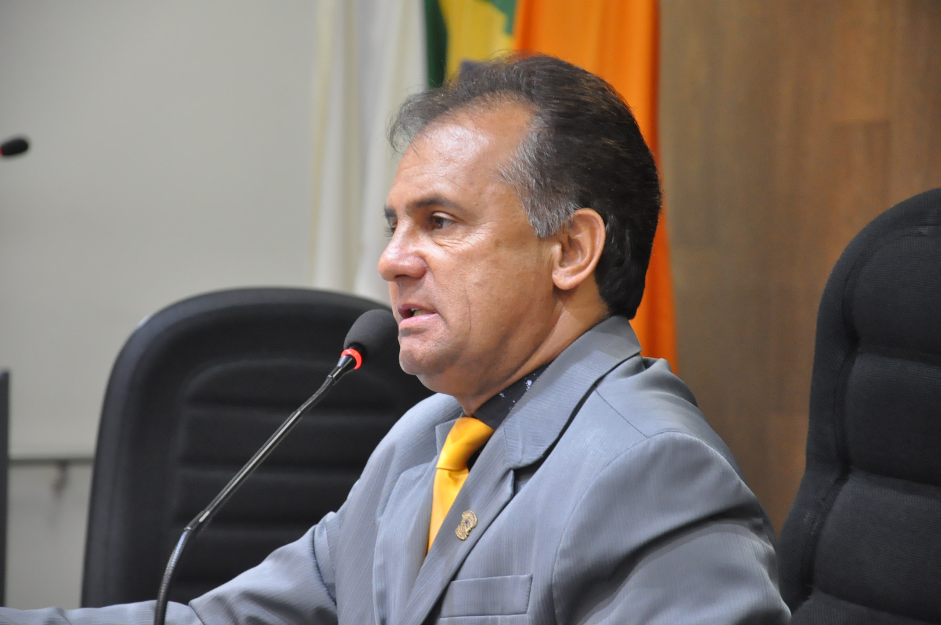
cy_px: 312
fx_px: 4112
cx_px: 470
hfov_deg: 13.1
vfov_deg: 8.7
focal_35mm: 158
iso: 2000
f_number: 5.6
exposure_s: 1/50
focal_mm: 105
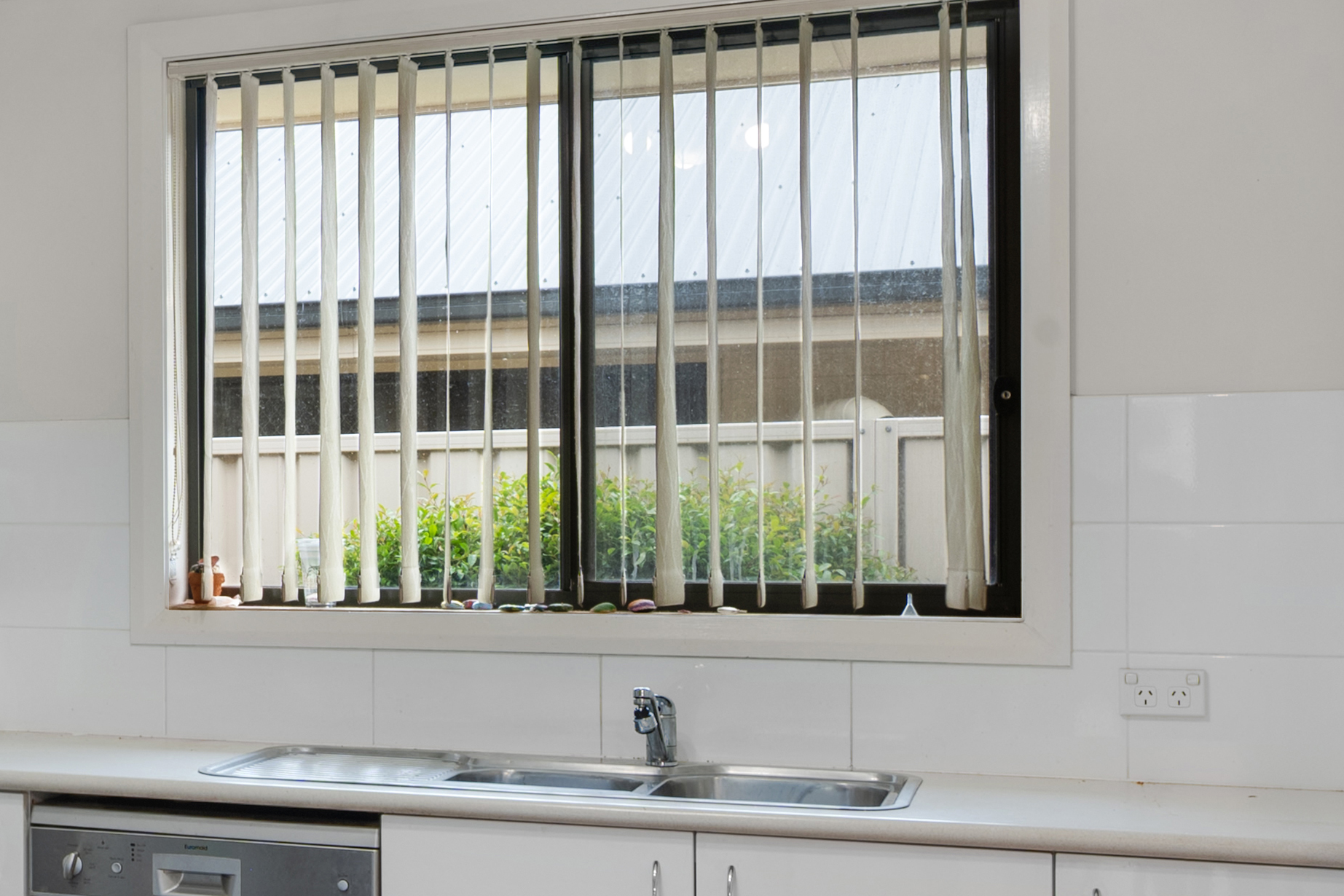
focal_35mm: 59
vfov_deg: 23.0
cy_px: 521
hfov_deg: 31.2
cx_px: -24
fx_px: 2202
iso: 160
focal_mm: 18
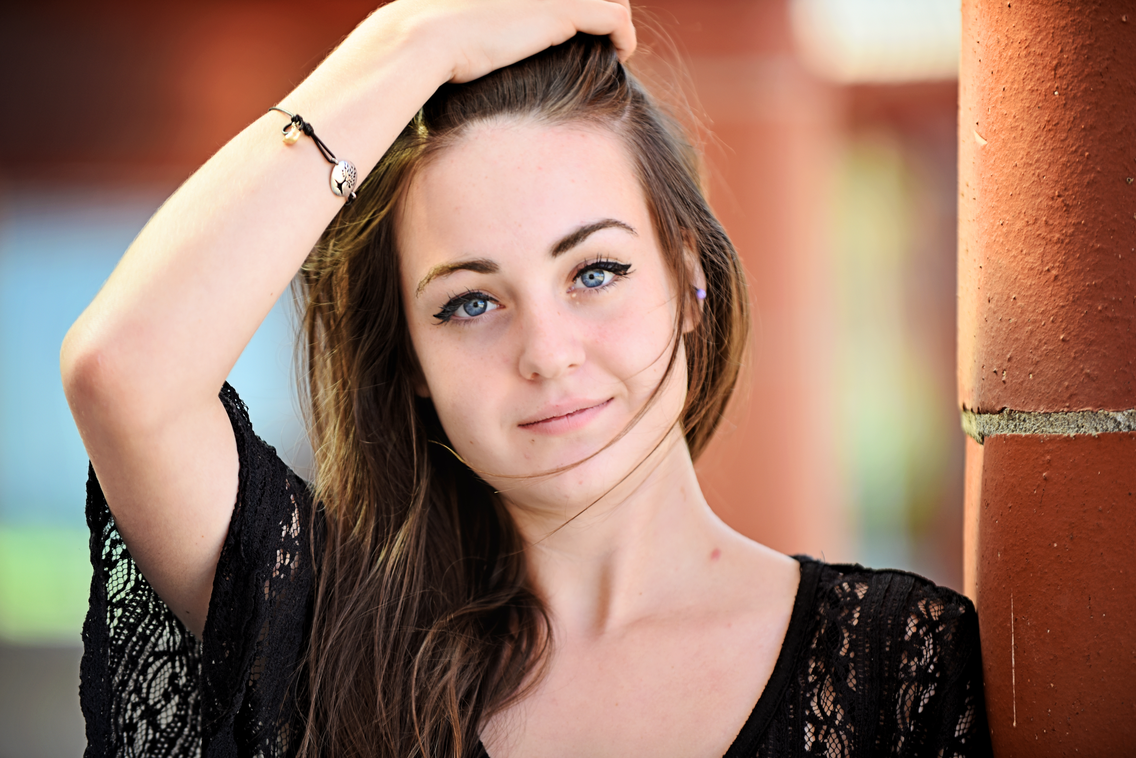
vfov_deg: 6.9
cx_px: 568
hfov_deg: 10.3
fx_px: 6313
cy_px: 379
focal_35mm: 200
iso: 100
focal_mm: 200
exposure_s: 1/125
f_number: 2.8
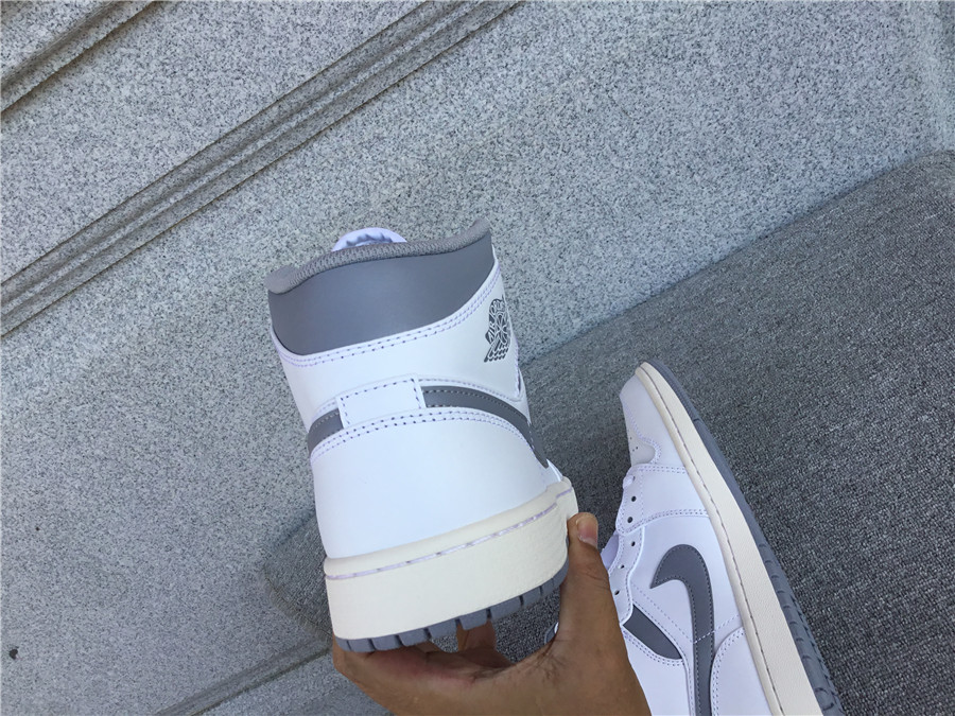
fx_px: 855
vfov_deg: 45.4
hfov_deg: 58.4
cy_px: 358
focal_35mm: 31
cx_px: 478
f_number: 2.4
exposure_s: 1/612
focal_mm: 3.3
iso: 25
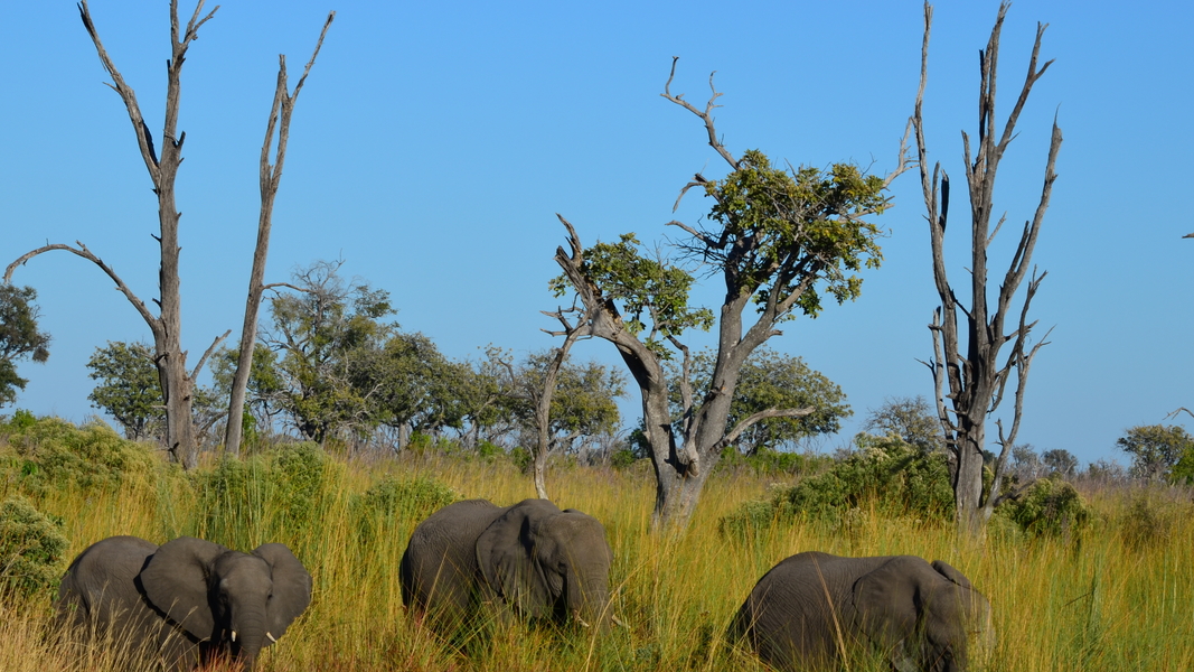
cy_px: 472
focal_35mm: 173
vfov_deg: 7.0
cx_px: 524
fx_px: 5477
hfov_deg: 12.4
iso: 100
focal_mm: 92
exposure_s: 1/160
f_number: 11
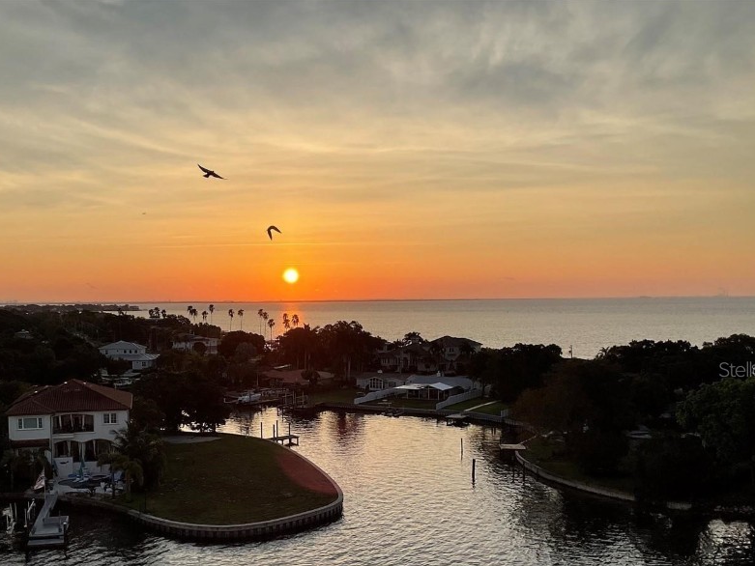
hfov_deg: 48.8
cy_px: 369
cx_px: 315
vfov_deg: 37.4
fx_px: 829
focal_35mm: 38
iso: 16
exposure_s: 1/1195
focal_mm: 3
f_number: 1.8
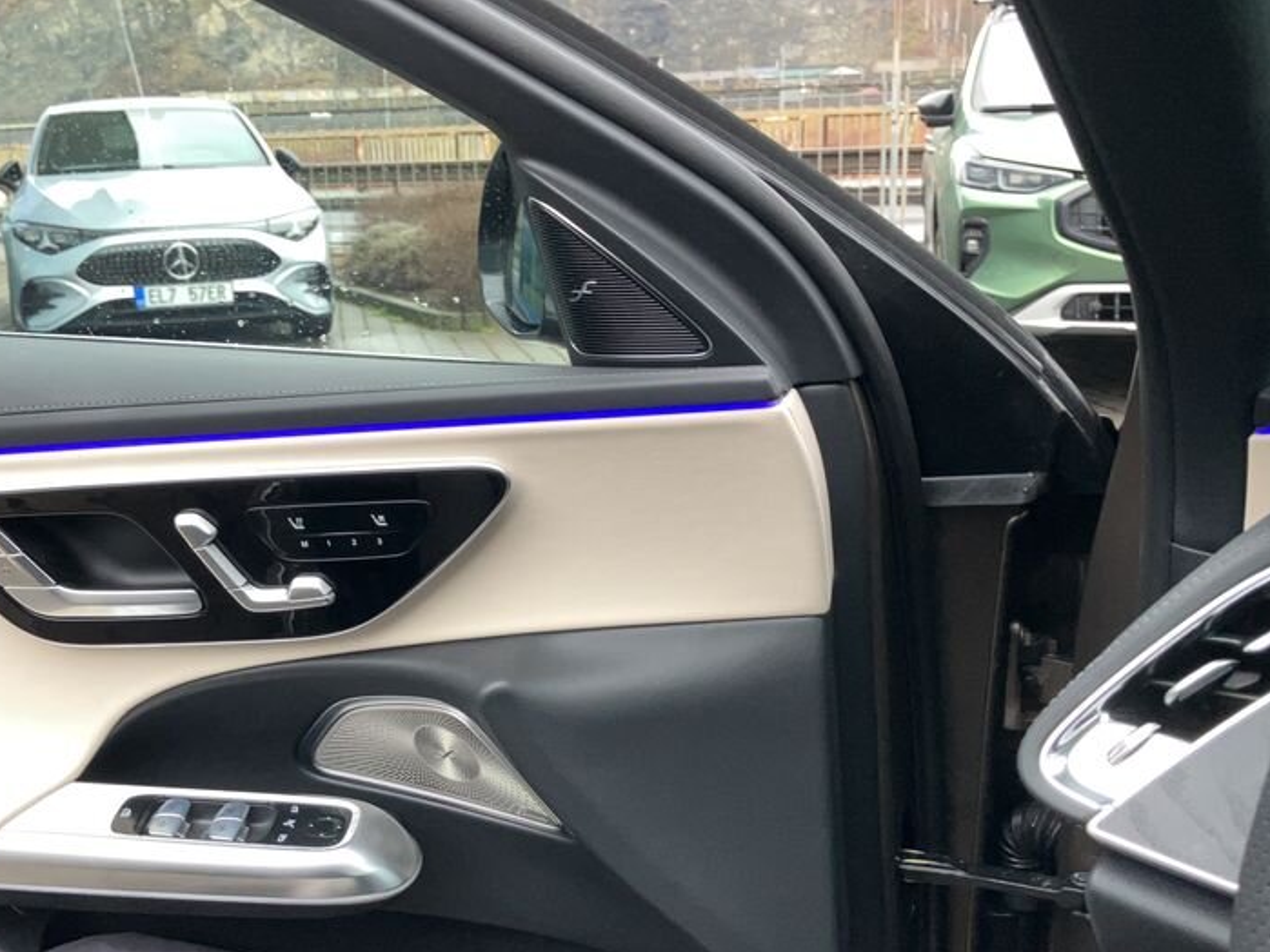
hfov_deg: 45.5
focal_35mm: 41
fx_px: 1504
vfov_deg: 34.9
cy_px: 609
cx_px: 500
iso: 100
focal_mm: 3.99
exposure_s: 1/108
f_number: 1.8
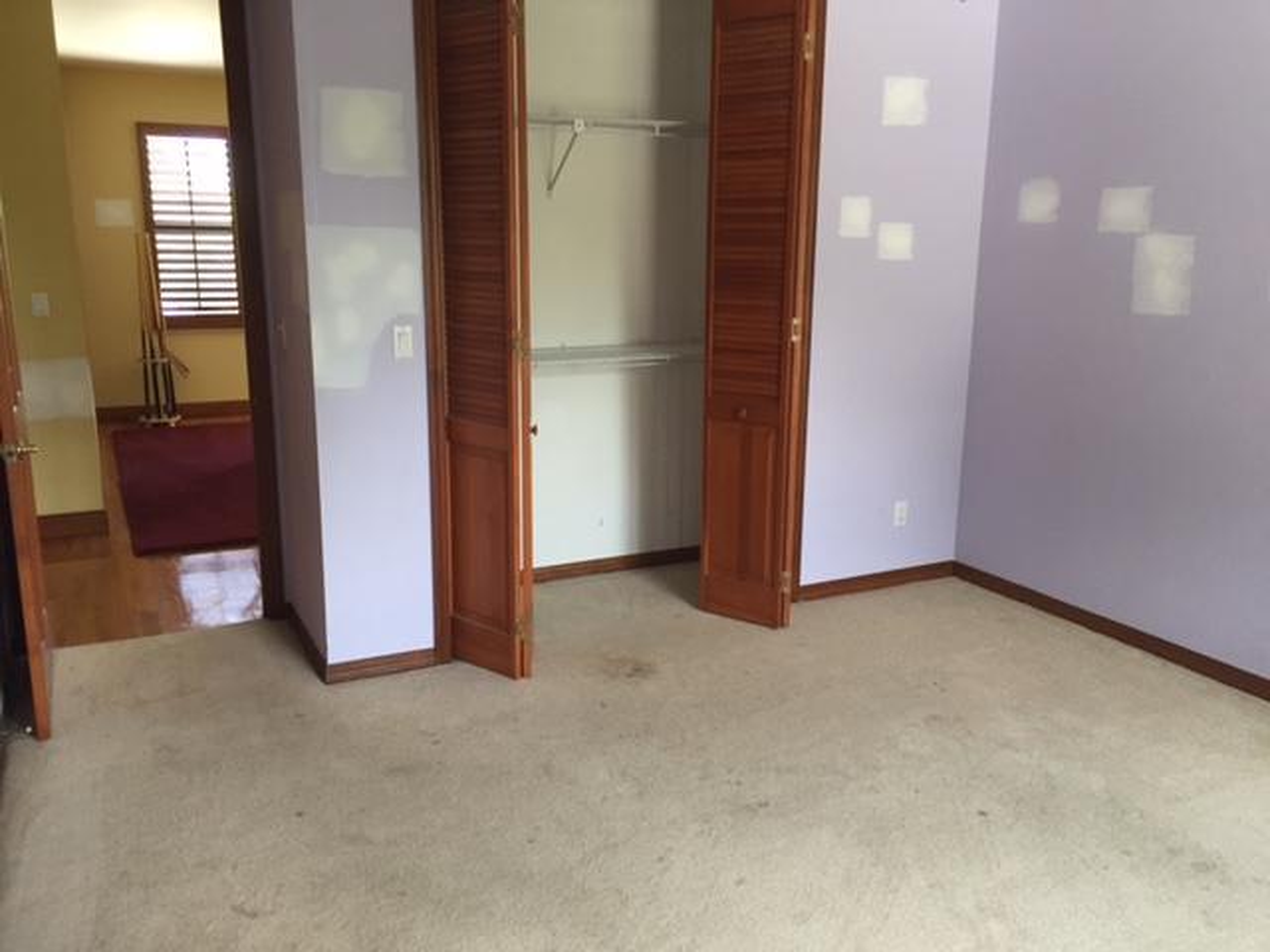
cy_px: 476
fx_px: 1064
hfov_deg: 61.7
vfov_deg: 48.2
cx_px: 635
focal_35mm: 29
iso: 50
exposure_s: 1/30
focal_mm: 4.15
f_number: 2.2
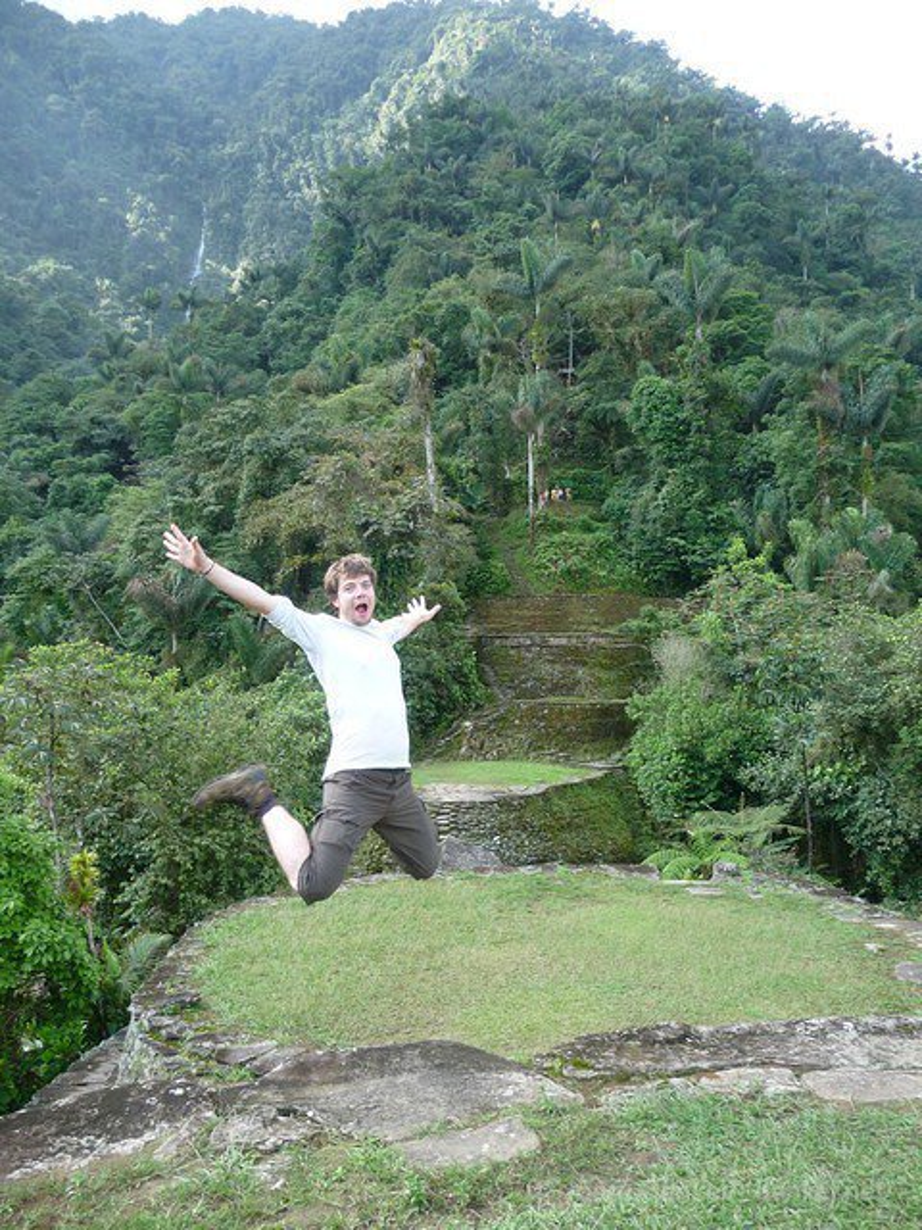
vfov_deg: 63.4
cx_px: 461
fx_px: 994
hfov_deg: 49.7
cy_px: 615
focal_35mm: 28
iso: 100
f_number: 3.3
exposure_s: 1/125
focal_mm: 4.7
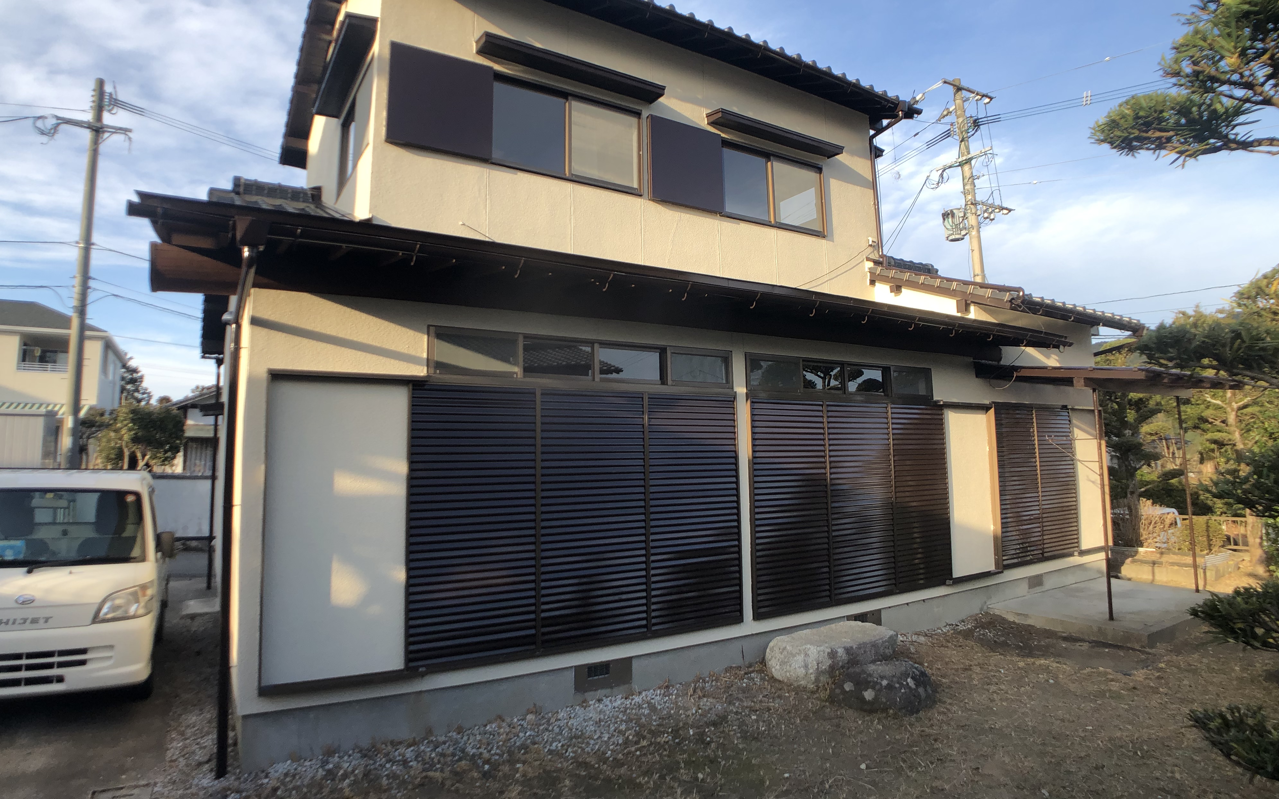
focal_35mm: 30
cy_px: 371
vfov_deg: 41.8
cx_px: 636
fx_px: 1046
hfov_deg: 62.9
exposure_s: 1/481
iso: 20
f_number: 1.8
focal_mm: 4
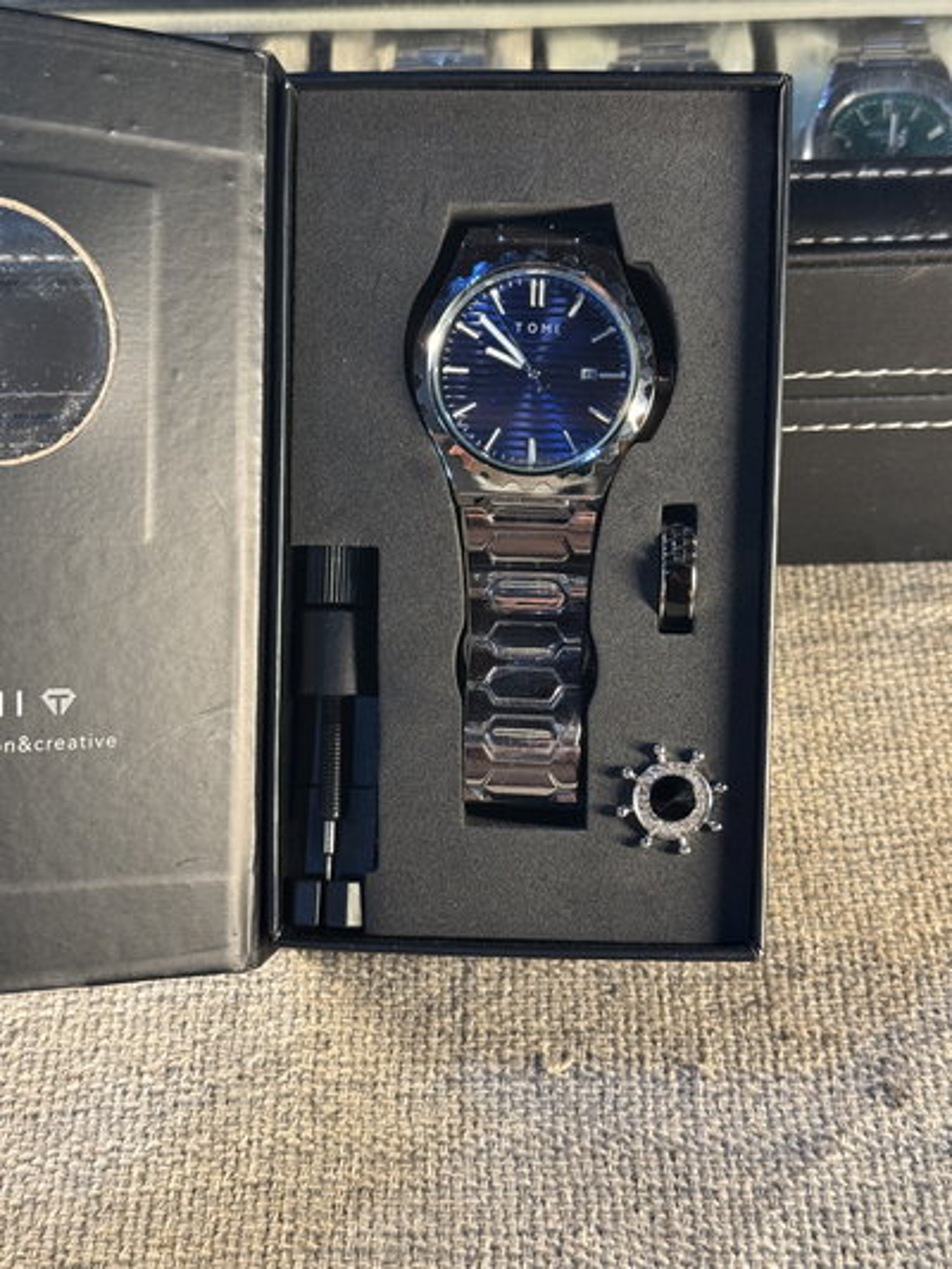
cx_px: 476
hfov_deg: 30.3
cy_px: 634
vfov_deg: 39.6
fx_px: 1759
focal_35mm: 48
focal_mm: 6.76
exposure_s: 1/59
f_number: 1.78
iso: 160
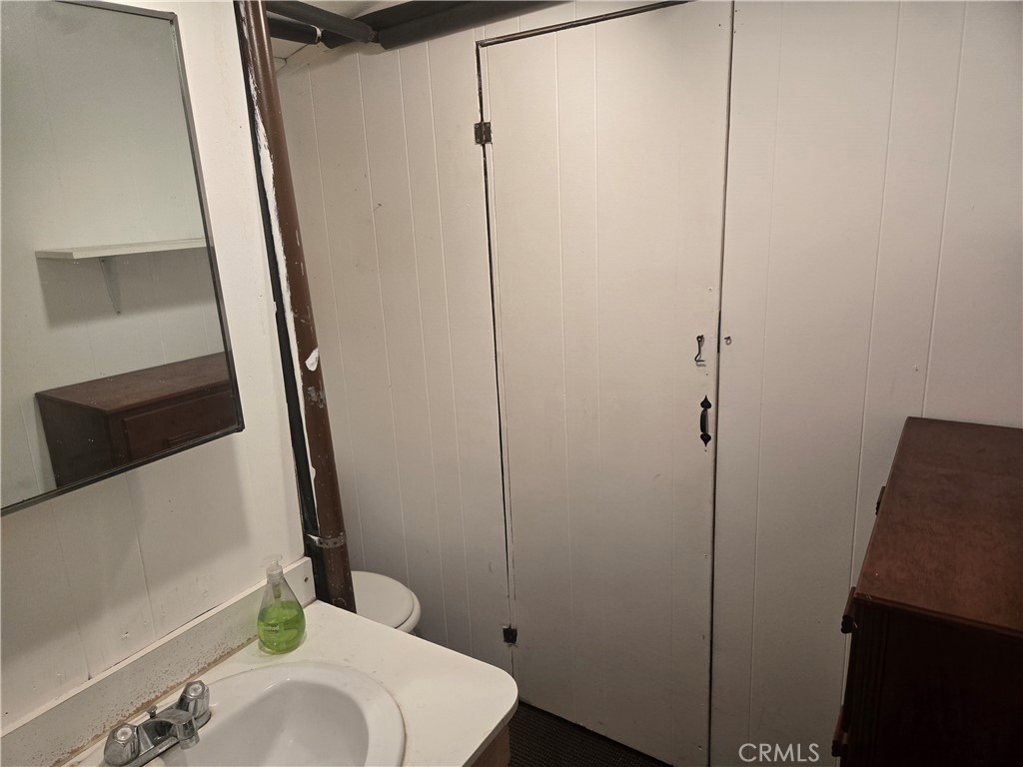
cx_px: 512
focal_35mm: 23
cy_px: 384
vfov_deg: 58.9
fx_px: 680
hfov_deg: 73.9
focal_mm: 5.4
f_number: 1.8
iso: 320
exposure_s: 1/120
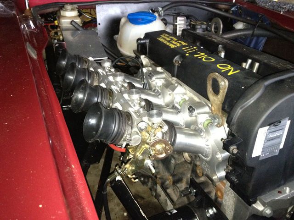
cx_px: 147
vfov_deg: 40.7
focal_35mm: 35
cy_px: 110
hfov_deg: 52.6
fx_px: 297
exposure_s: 1/16
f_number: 2.4
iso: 500
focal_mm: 4.28
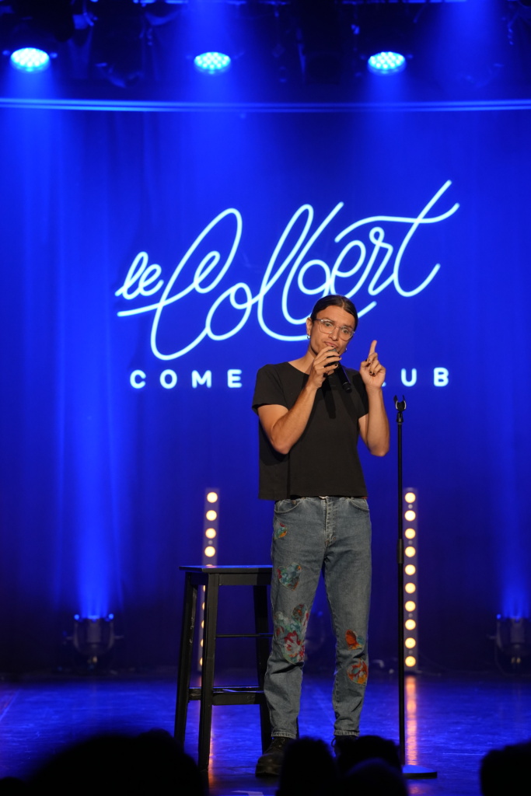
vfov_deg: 11.8
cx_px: 266
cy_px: 398
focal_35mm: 174
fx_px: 3857
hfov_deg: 7.9
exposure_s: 1/200
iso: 3200
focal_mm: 174.4
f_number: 4
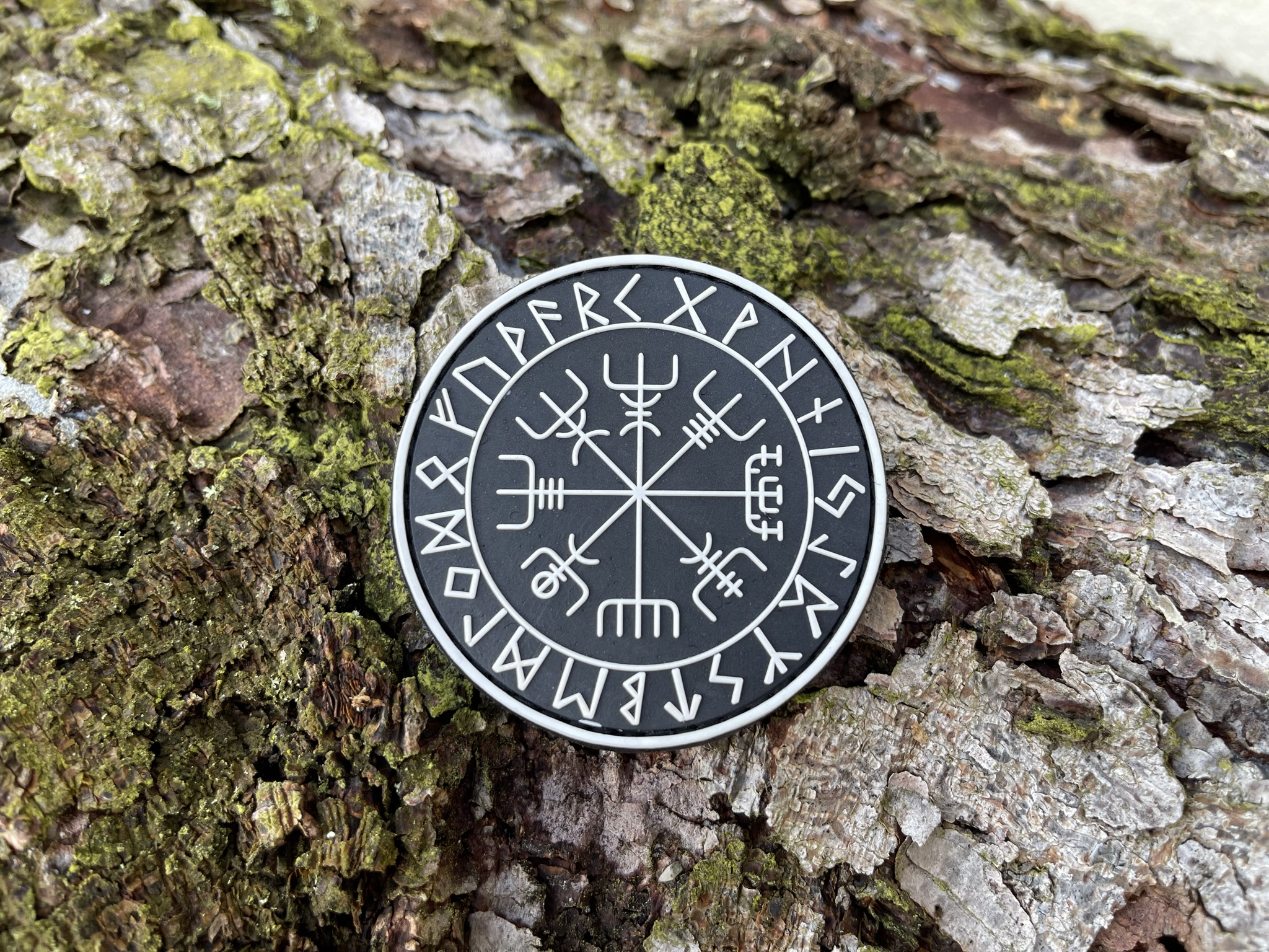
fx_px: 953
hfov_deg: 67.3
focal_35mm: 26
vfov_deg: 53.1
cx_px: 634
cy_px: 476
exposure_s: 1/292
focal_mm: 5.1
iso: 32
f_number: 1.6
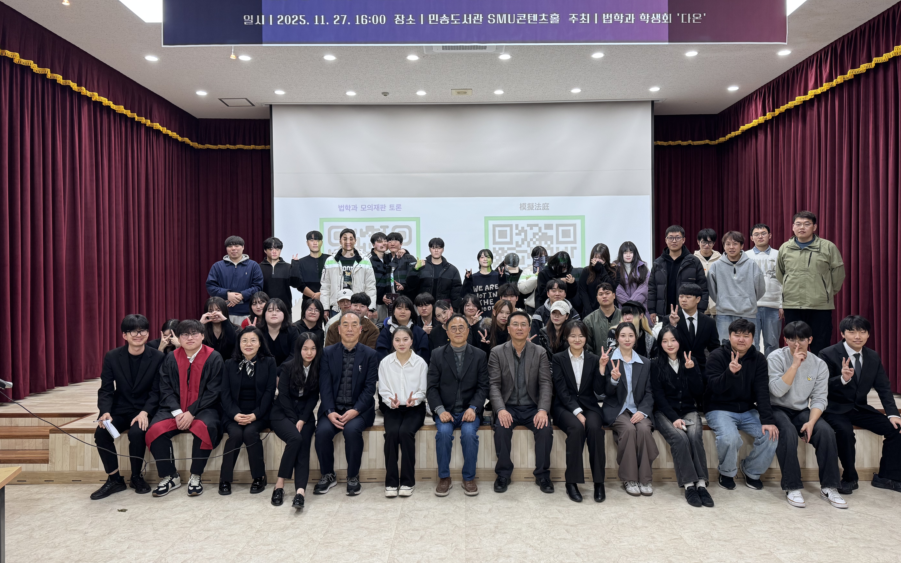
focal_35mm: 26
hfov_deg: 70.4
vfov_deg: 47.6
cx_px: 458
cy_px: 270
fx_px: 638
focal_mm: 6.76
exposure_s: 1/60
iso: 125
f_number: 1.78
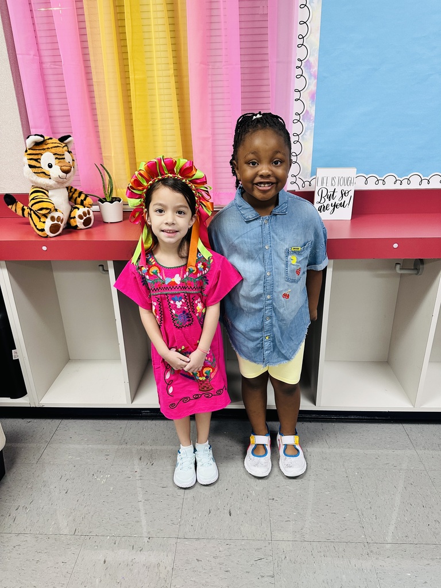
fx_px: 408
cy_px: 294
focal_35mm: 24
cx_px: 220
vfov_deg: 71.6
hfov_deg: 56.8
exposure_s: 1/60
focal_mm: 6.86
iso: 200
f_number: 1.78
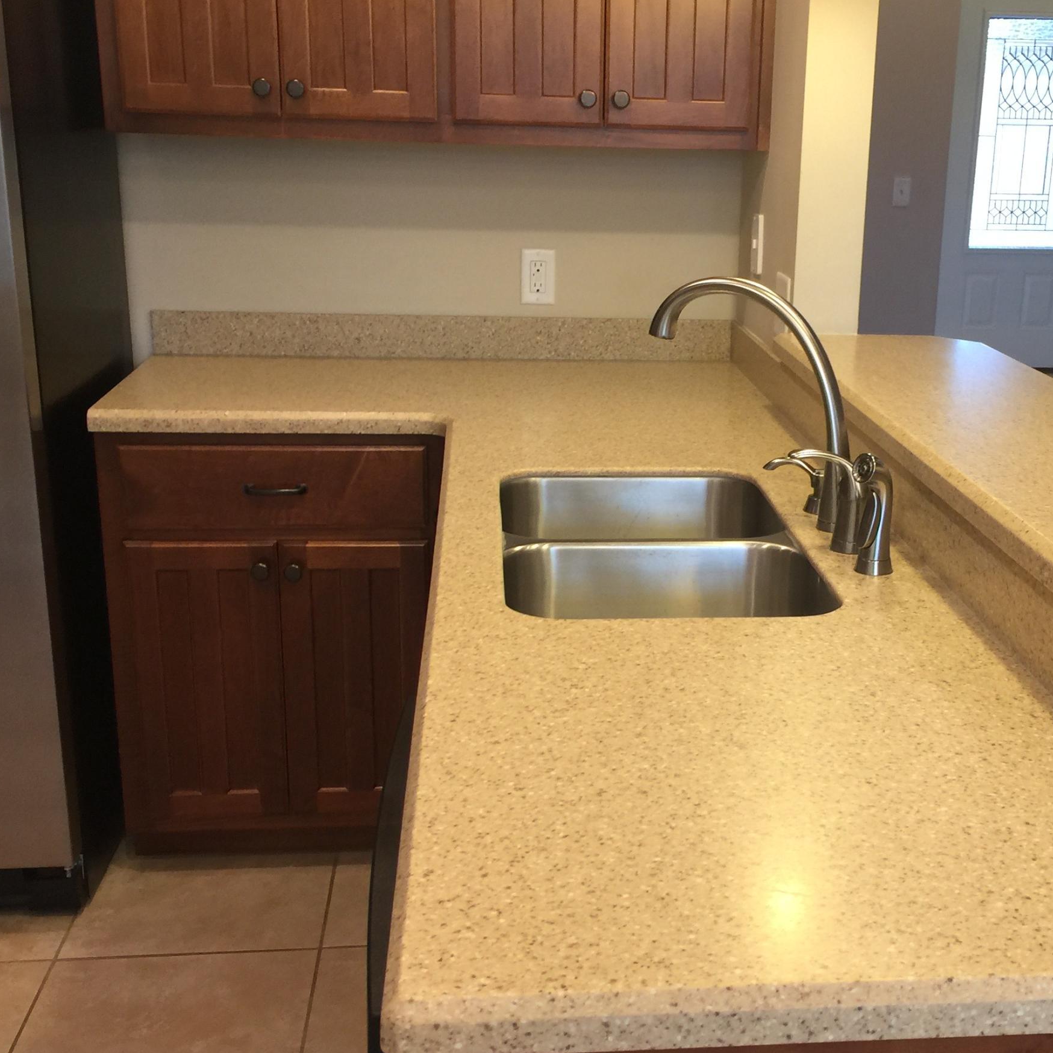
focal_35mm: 44
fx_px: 1514
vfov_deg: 38.3
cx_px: 667
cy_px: 607
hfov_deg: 38.1
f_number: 2.2
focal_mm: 4.15
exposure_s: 1/15
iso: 32
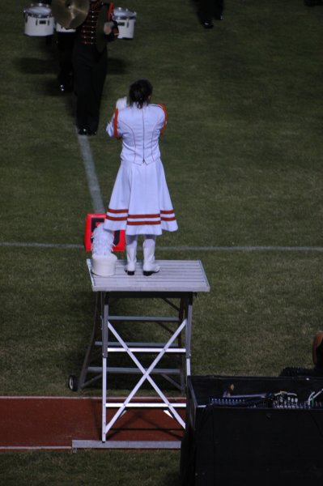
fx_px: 4044
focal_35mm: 300
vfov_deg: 6.9
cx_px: 162
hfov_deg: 4.6
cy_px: 243
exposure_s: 1/60
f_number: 2.8
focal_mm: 200
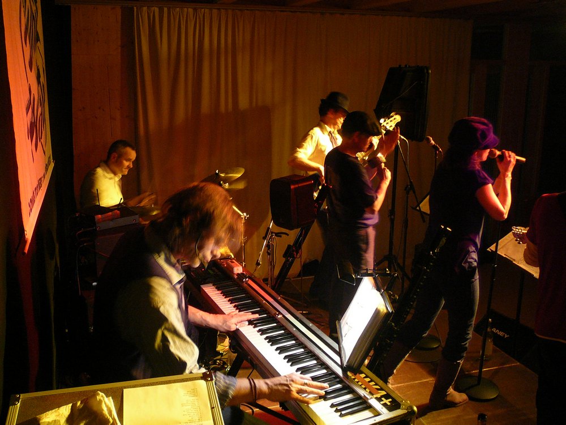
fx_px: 572
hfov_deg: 52.6
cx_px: 283
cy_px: 212
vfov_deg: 40.7
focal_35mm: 35
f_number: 2.8
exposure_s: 1/8
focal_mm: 5.2
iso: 200
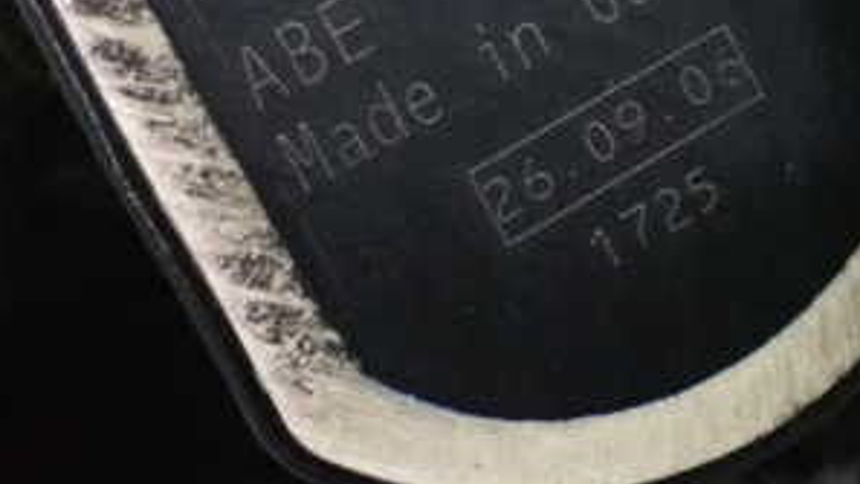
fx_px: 1505
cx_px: 579
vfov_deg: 17.6
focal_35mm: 66
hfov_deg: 31.6
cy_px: -43
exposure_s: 1/30
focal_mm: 5.4
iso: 1600
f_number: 2.3
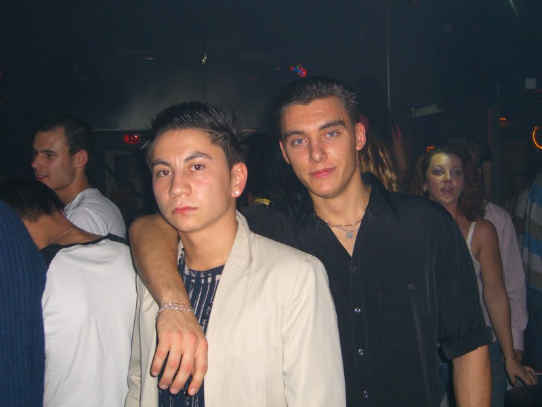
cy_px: 204
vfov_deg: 31.5
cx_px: 271
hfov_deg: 41.2
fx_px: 720
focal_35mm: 46
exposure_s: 1/60
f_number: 3.1
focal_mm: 9.5
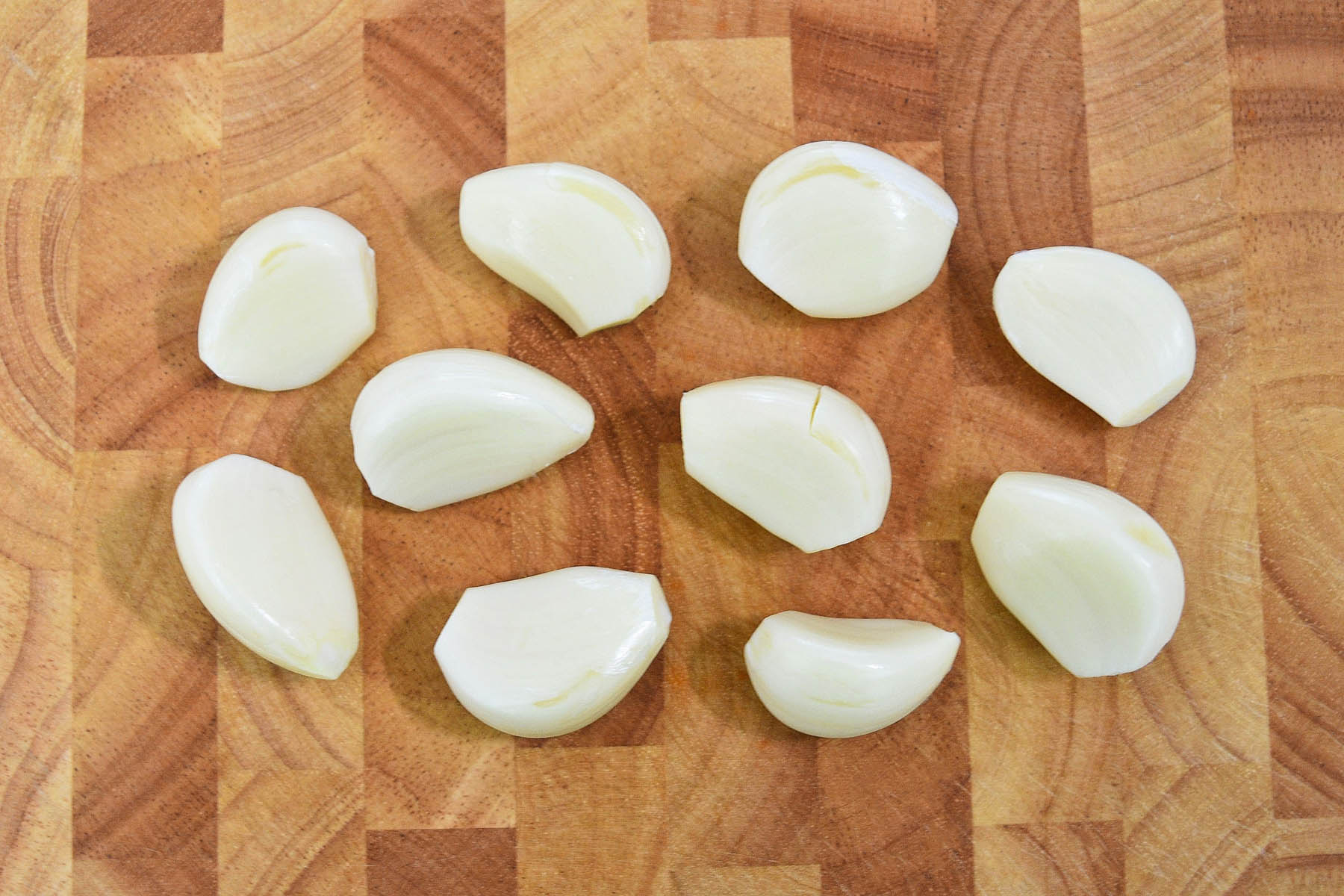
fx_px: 1008
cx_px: 672
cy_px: 448
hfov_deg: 67.4
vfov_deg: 47.9
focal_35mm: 27
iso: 500
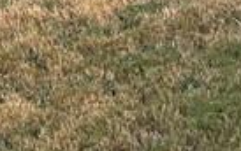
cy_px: -235
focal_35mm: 206
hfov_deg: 9.8
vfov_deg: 6.1
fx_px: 1355
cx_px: -158
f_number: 1.5
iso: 50
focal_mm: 5.7
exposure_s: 1/1029
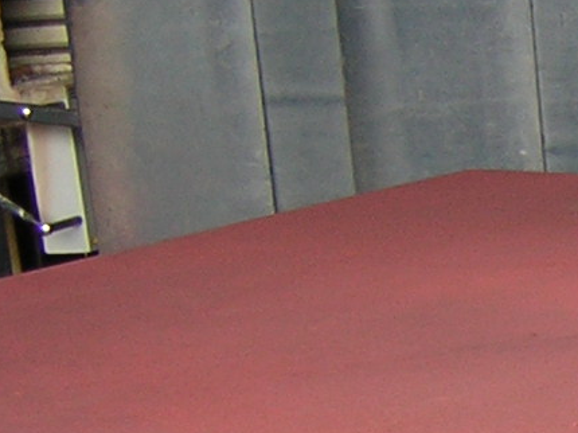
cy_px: 523
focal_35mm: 134
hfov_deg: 13.2
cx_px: 1050
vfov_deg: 10.9
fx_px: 2236
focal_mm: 4.7
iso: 50
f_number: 2.6
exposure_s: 1/31.9
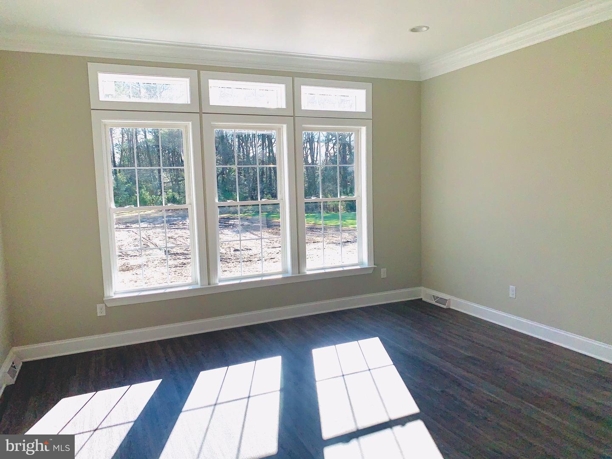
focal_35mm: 26
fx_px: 460
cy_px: 230
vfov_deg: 53.1
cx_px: 306
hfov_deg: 67.3
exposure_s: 1/2481
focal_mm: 4.25
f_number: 1.8
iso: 25
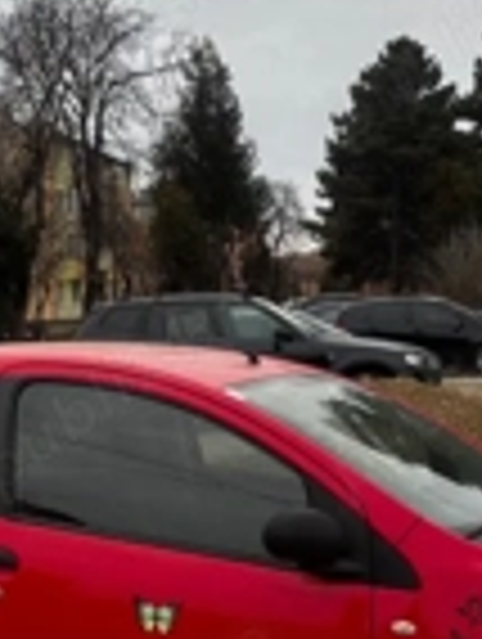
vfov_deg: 26.5
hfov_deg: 20.2
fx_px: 1351
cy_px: 436
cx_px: 216
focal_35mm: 73
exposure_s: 1/121
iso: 50
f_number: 1.6
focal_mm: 5.96
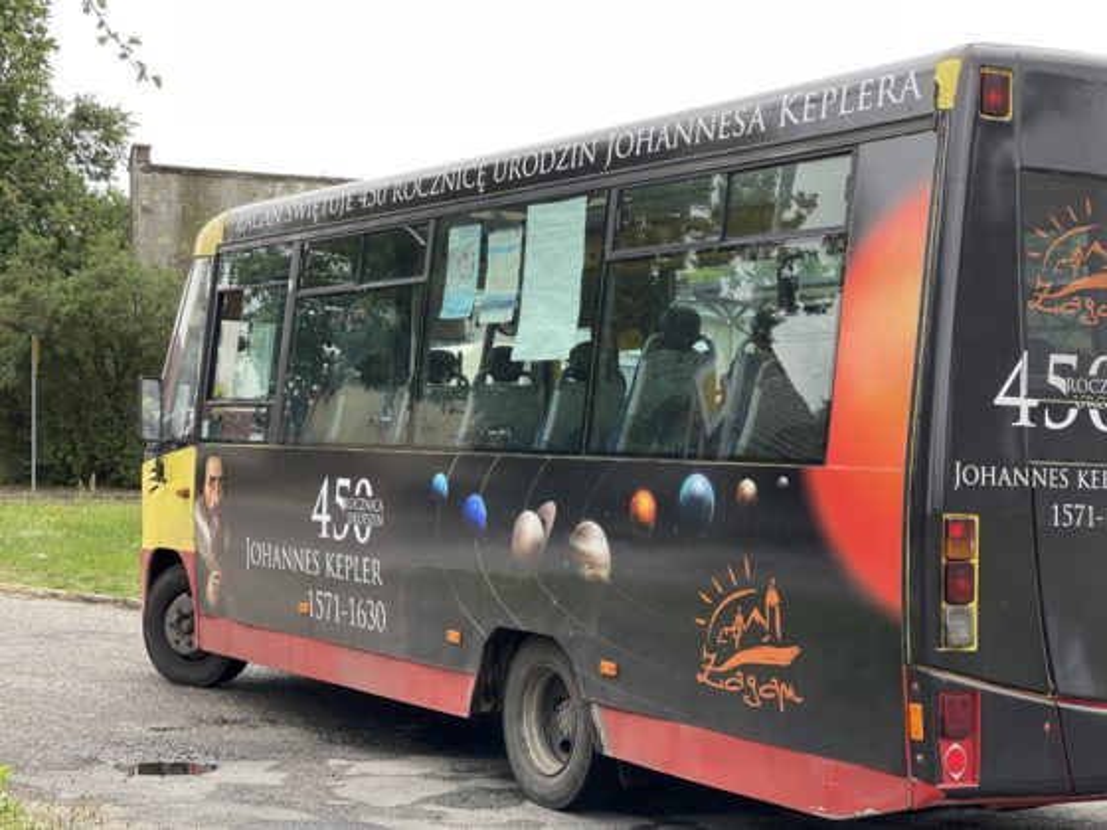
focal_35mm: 64
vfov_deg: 22.9
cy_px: 415
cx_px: 554
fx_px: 2047
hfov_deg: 30.3
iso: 20
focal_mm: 7.5
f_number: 2.2
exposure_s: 1/121
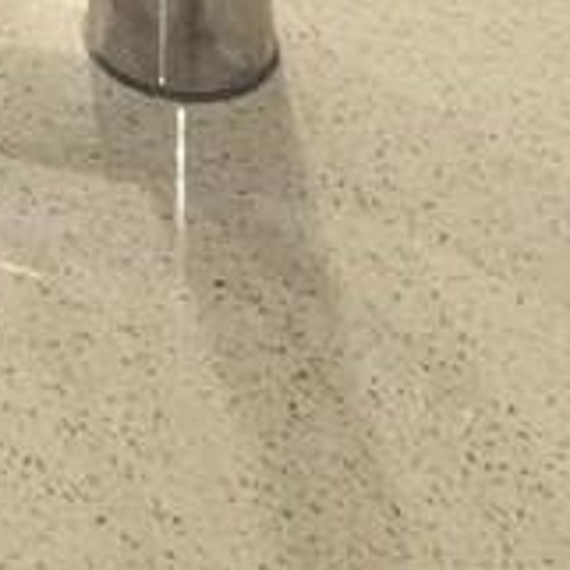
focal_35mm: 123
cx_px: -280
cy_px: -1310
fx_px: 2291
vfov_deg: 9.6
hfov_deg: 13.4
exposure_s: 1/120
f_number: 2.2
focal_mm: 2.22
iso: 200
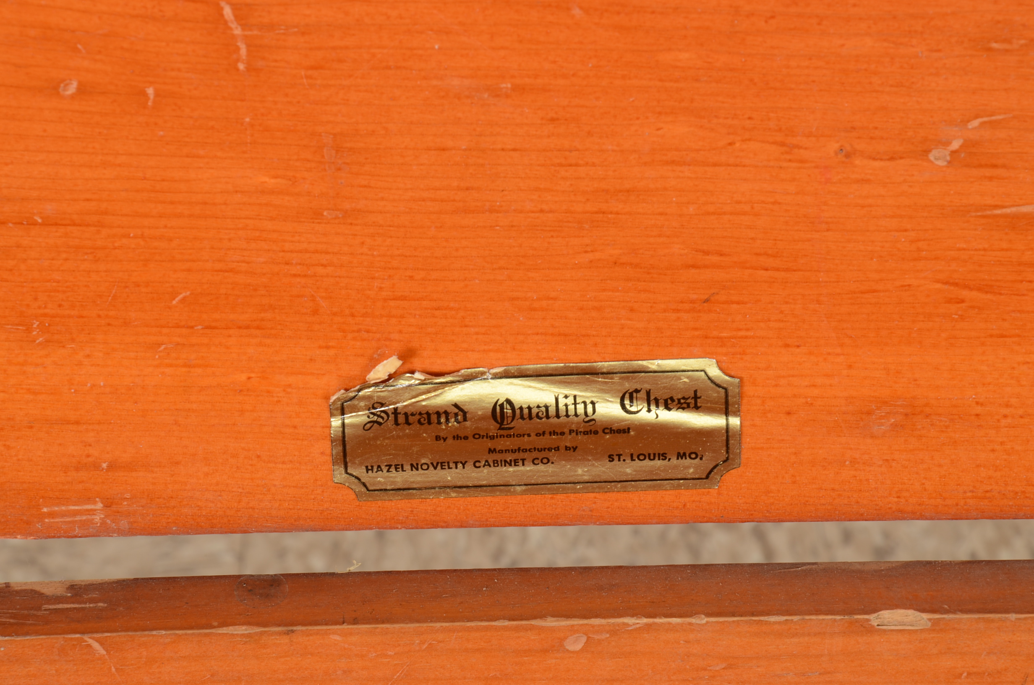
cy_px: 342
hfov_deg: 13.1
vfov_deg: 8.7
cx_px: 517
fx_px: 4514
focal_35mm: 158
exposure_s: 1/100
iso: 125
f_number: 14
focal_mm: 105
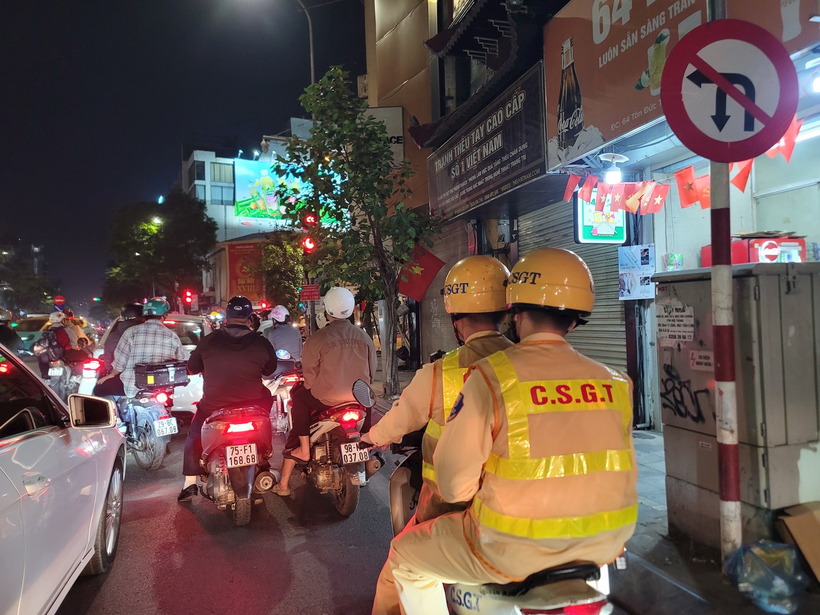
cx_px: 410
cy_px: 308
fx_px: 592
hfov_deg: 69.4
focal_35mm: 25
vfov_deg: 54.9
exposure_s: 1/50
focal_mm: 7
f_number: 1.8
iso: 400
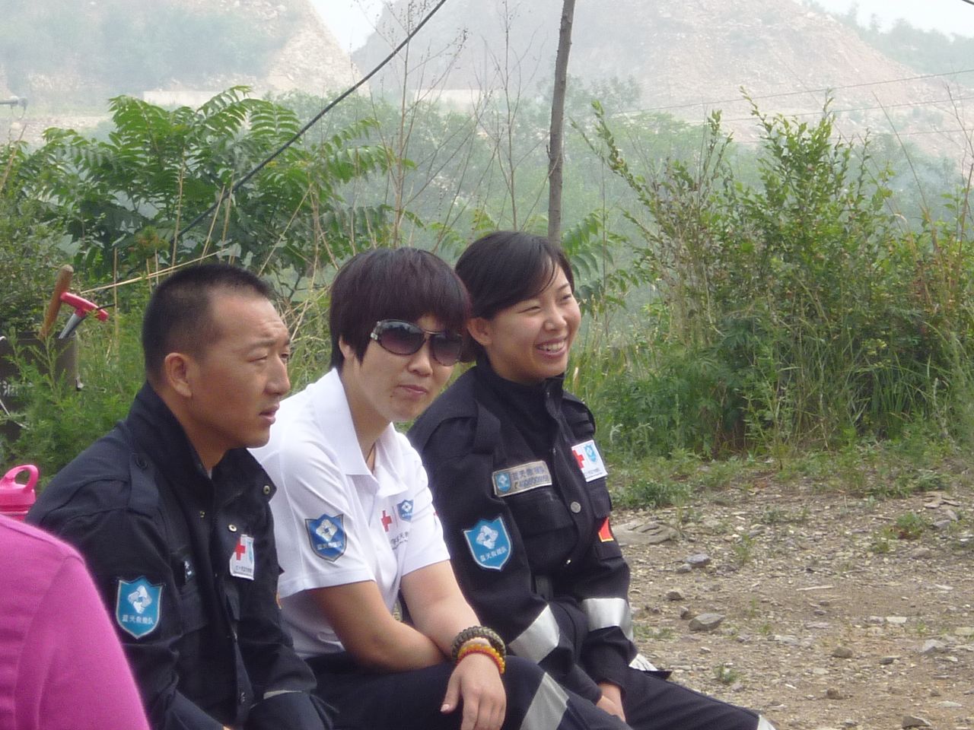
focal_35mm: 252
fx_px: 7091
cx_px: 487
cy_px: 365
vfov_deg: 5.9
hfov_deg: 7.9
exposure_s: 1/125
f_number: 6.5
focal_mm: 20
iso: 100
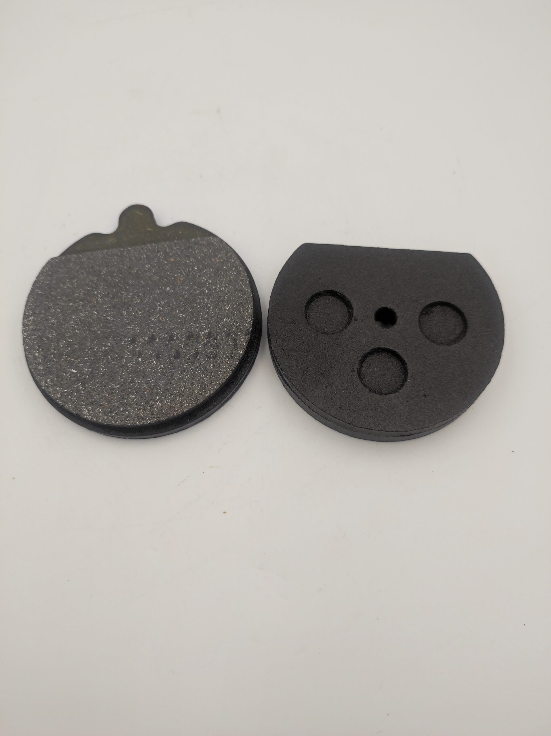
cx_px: 276
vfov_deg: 69.4
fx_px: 531
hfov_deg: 54.8
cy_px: 368
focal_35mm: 25
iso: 50
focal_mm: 4.7
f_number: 1.79
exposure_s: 1/182
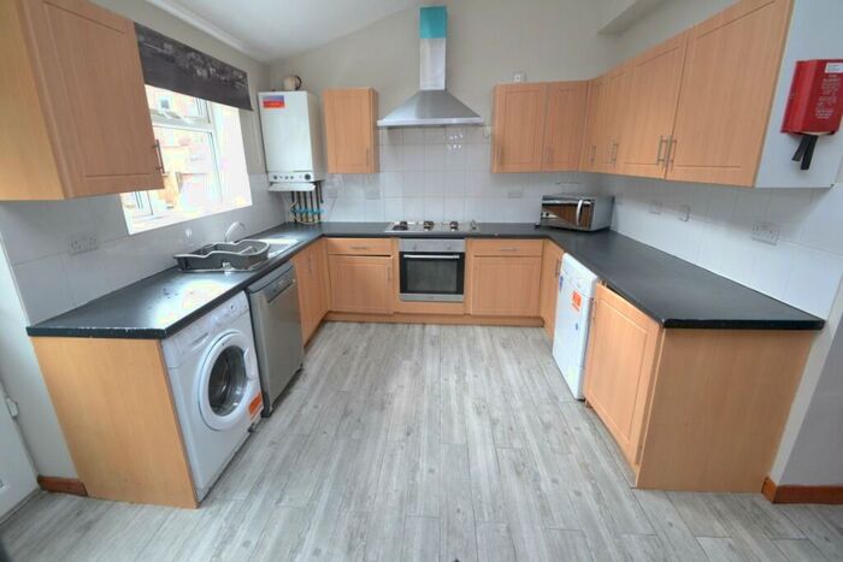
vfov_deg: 77.4
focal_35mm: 15
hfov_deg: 100.4
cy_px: 281
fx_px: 351
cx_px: 422
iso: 1600
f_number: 8
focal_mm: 10
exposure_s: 1/100
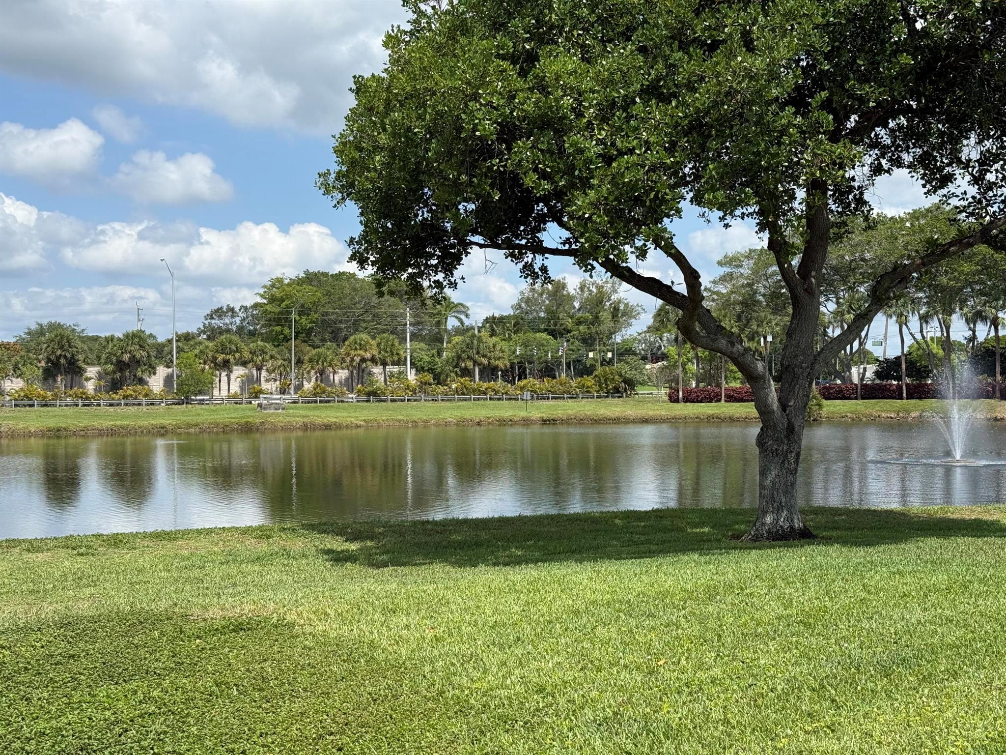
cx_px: 503
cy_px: 378
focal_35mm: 48
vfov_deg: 30.3
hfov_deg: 39.7
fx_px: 1395
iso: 80
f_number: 1.78
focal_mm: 6.76
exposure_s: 1/5587
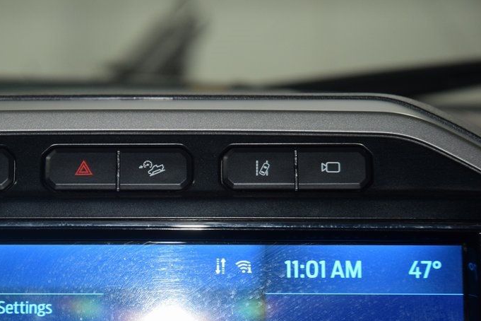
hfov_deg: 13.0
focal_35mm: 158
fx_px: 2111
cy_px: 173
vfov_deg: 8.7
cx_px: 120
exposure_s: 1/80
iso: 800
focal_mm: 70
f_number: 4.5
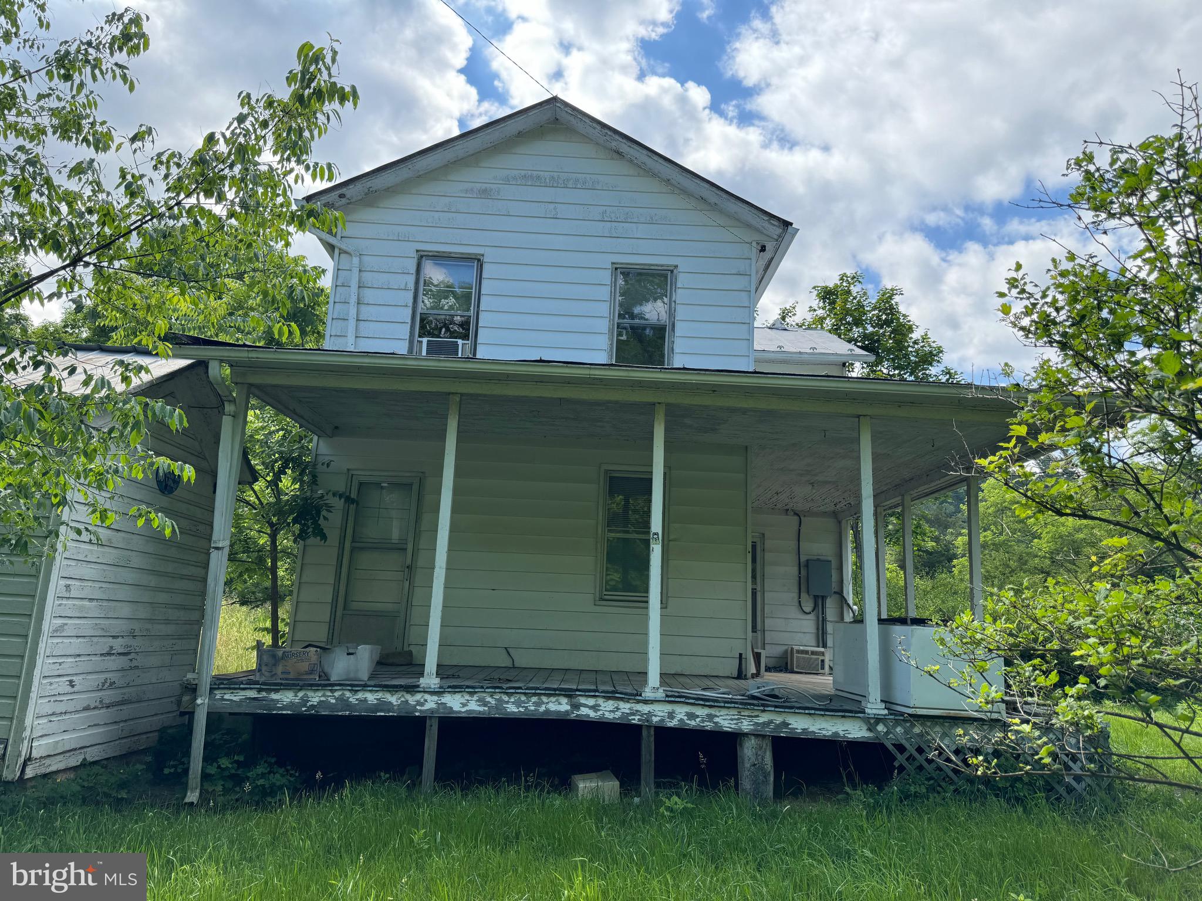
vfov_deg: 56.8
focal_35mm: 24
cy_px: 450
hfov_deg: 71.6
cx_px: 601
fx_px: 833
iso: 80
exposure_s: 1/1366
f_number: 1.78
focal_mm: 6.76
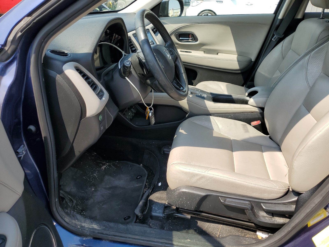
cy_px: 124
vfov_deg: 53.1
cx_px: 164
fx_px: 247
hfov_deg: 67.3
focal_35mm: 26
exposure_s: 1/1000
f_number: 1.5
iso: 50
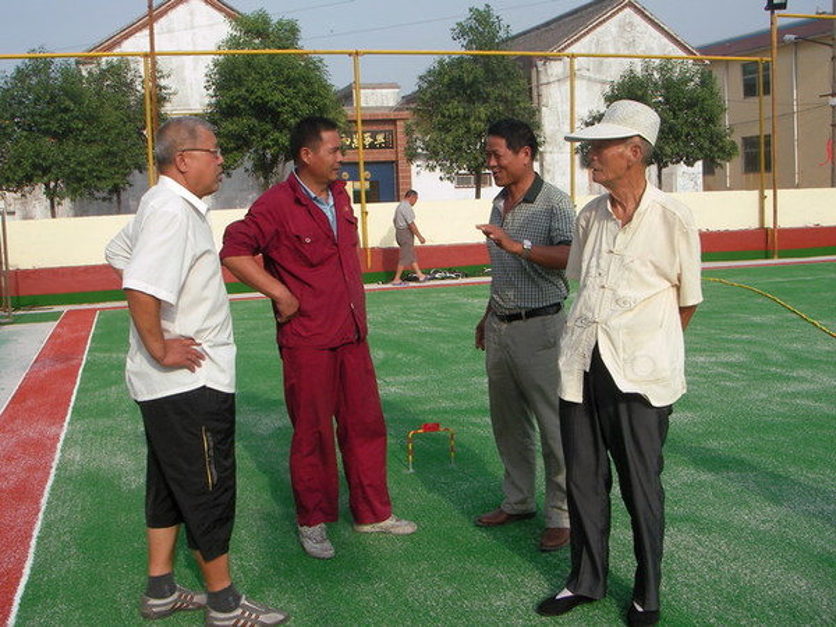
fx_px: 918
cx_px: 418
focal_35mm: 38
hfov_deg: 49.0
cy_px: 314
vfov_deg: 37.7
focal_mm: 6.3
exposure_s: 1/212
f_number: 6.6
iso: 50
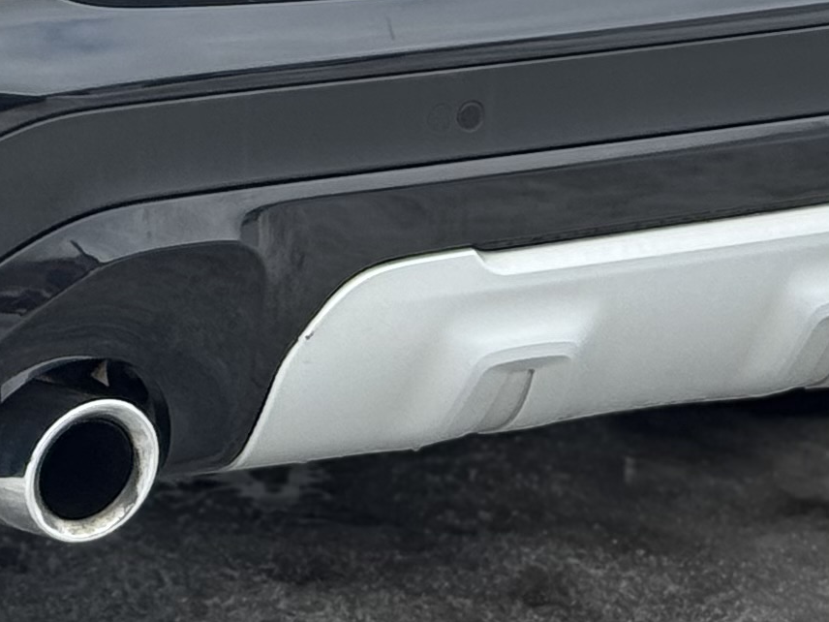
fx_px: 5412
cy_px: -482
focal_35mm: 226
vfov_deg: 6.4
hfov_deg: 8.6
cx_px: -228
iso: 64
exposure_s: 1/756
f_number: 1.78
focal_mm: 6.76
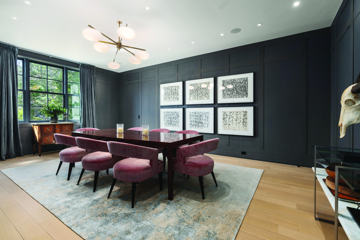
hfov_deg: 96.7
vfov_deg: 73.7
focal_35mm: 16
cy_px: 120
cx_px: 180
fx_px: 160
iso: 400
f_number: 6.3
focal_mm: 16
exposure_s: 1/13
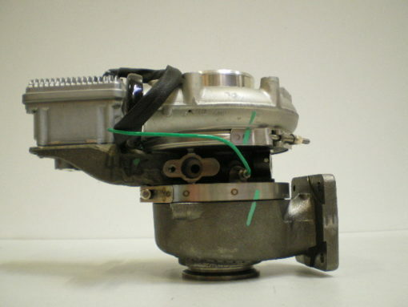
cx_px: 204
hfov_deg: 49.0
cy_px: 154
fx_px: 448
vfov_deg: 37.8
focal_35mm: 38
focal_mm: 6.3
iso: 400
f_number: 3.1
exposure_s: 1/8
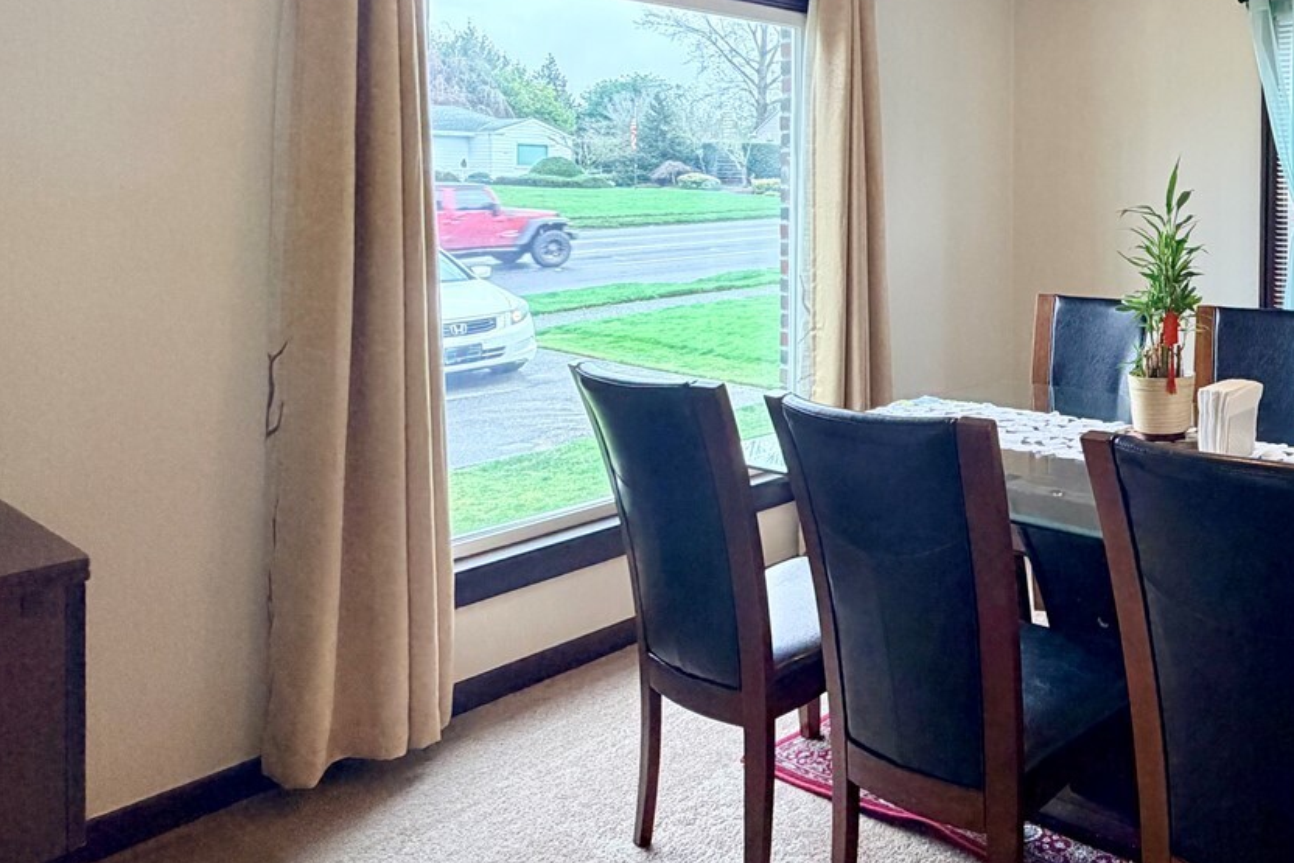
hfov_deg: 55.7
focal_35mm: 28
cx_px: 1190
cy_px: 213
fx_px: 1007
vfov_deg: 44.8
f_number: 2.2
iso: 320
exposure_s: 1/120
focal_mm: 2.22
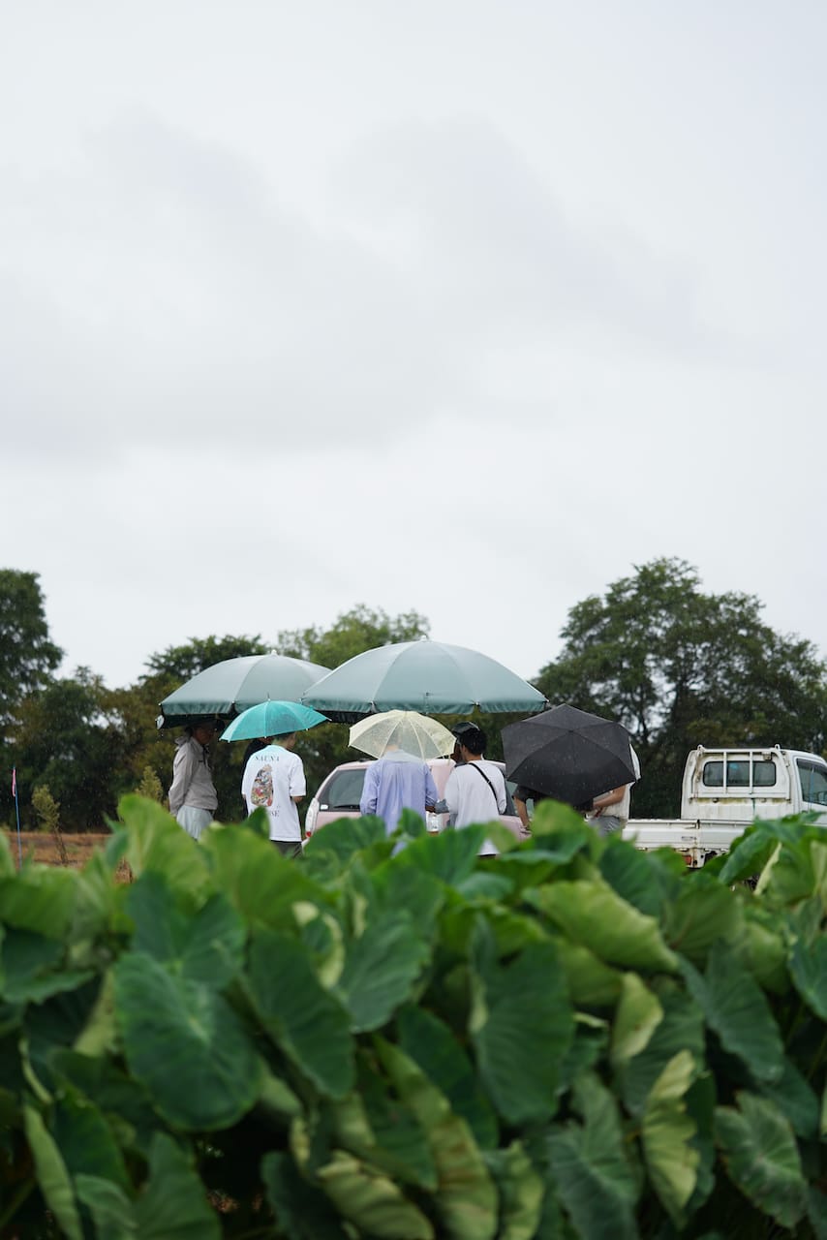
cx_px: 414
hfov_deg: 15.2
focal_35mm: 90
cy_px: 620
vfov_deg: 22.6
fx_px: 3099
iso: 160
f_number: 2.8
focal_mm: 90
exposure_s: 1/640
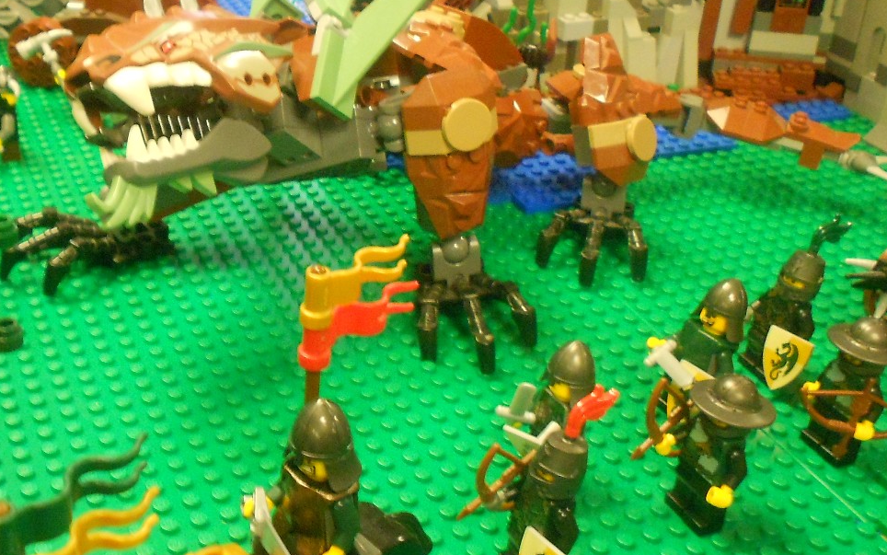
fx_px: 1233
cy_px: 237
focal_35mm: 51
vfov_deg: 25.3
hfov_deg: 39.2
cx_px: 319
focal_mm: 5.3
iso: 400
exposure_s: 1/13
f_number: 3.4
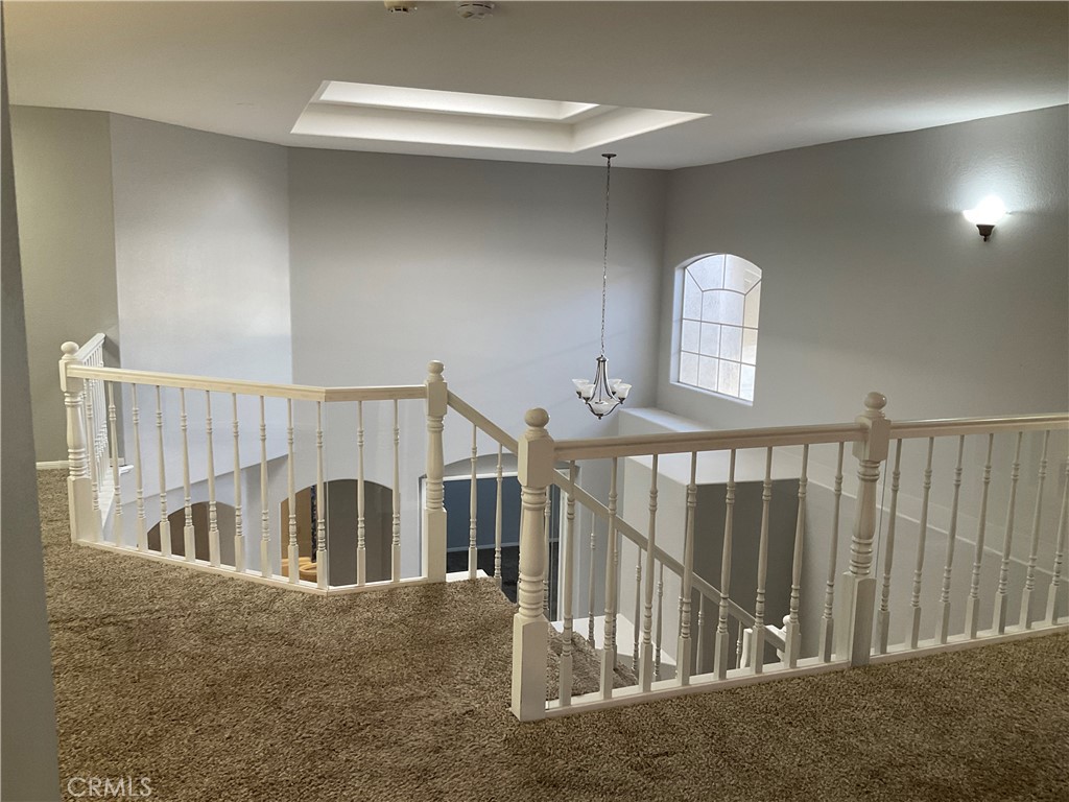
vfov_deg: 48.2
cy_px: 401
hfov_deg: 61.7
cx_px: 534
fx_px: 896
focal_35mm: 29
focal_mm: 3
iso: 64
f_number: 1.8
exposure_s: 1/60
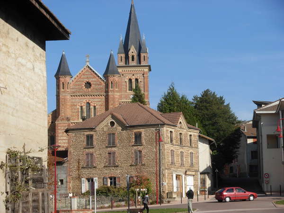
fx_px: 853
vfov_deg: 14.2
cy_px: 106
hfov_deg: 18.9
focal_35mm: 104
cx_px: 142
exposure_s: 1/912
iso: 79
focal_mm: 17.2
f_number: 4
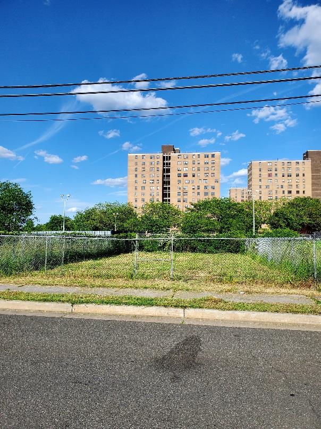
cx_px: 160
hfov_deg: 53.0
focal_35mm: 26
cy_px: 214
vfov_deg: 67.3
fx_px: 322
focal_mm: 4.3
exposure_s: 1/2000
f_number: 2.4
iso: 50
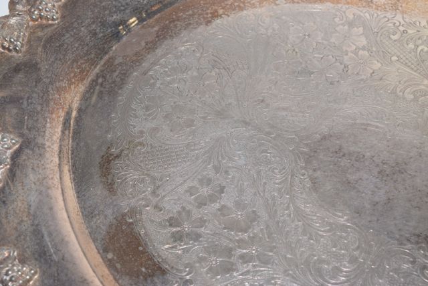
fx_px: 856
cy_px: 143
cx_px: 214
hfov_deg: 28.1
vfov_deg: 18.9
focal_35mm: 72
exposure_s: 1/125
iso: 800
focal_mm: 48
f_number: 5.6
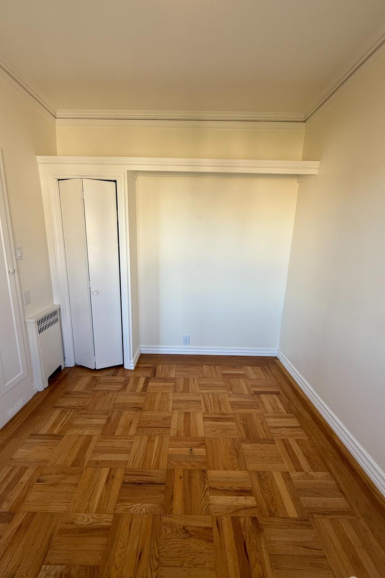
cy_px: 295
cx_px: 185
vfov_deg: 100.4
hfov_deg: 77.3
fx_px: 241
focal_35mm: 15
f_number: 2.2
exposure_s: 1/99
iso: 64
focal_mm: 2.22
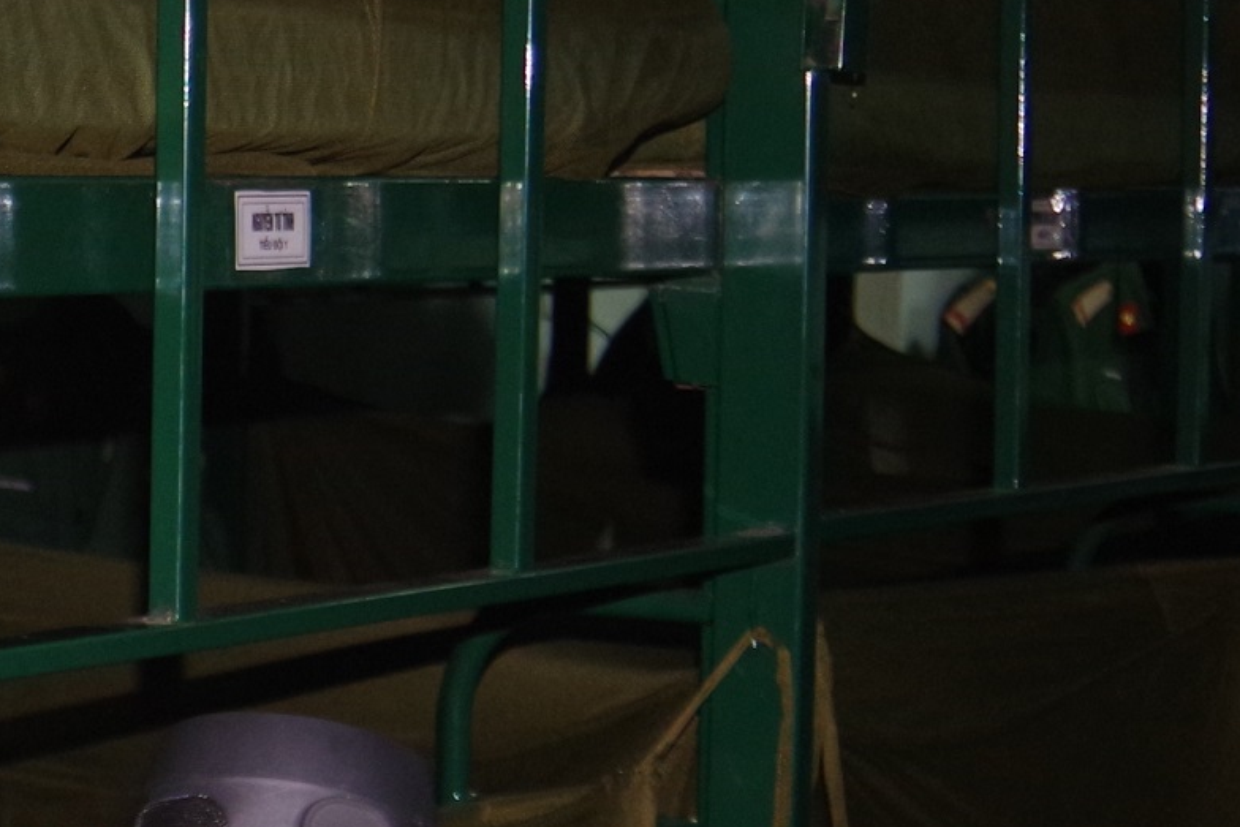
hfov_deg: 15.3
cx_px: -580
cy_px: 470
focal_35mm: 124
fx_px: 4272
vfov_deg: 11.1
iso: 800
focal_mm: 18
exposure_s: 1/50
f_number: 3.5
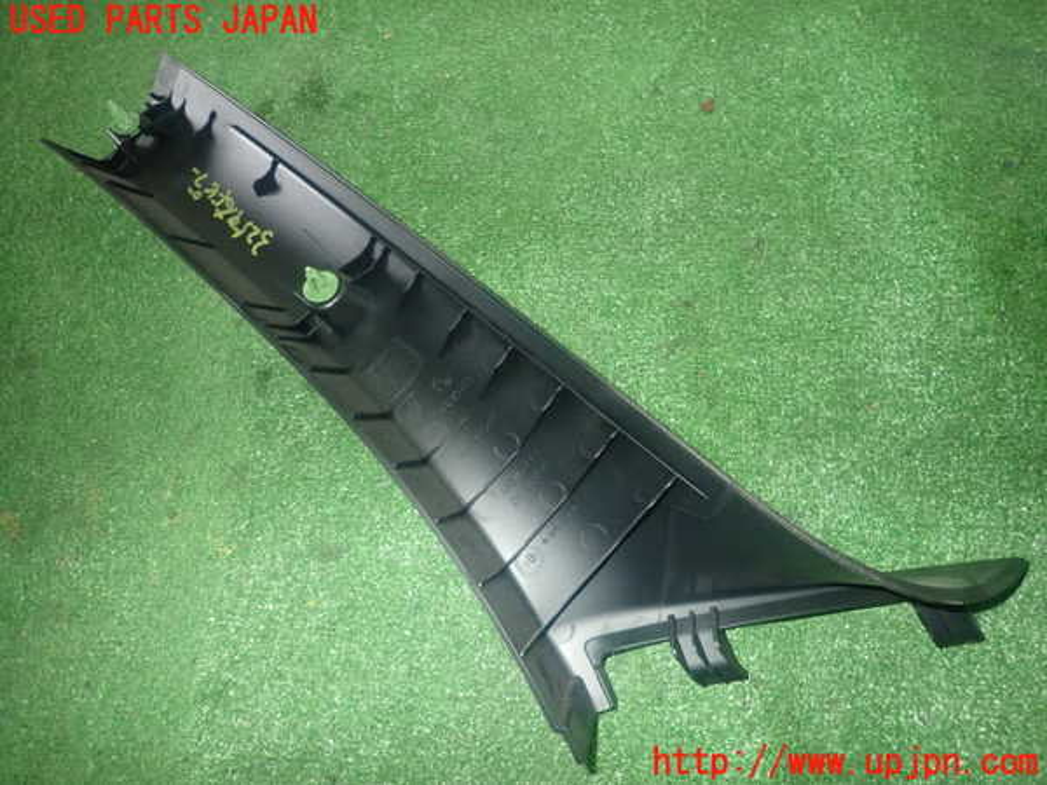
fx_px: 756
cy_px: 392
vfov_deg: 54.9
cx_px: 524
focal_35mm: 25
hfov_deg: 69.4
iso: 800
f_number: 5.6
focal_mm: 4.5
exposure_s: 1/30
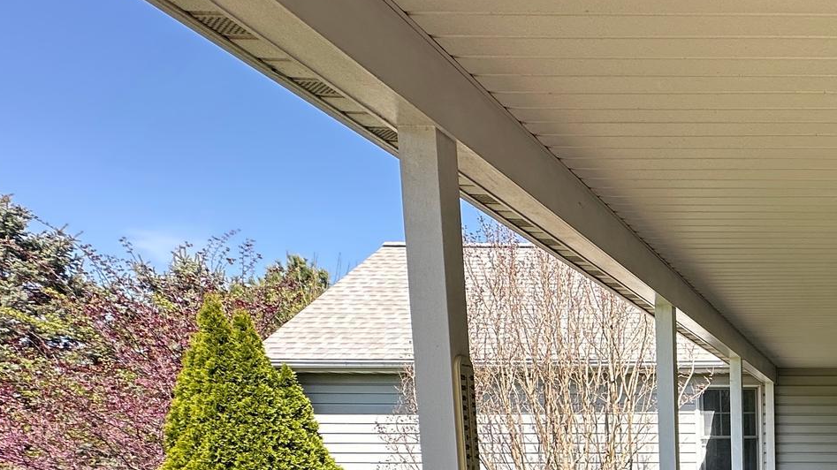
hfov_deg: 46.9
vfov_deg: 30.9
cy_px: 541
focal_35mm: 33
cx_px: 879
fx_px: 732
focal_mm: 2.22
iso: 40
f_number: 2.2
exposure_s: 1/318
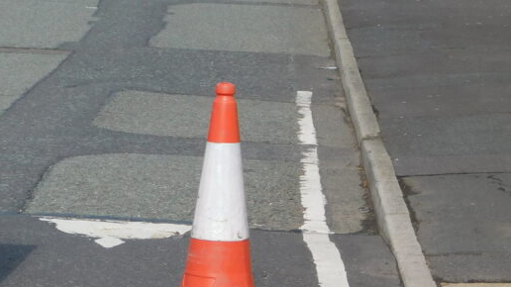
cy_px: 55
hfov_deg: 12.3
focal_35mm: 173
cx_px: 26
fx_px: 2344
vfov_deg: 7.0
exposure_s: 1/640
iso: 125
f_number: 4.4
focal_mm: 14.2
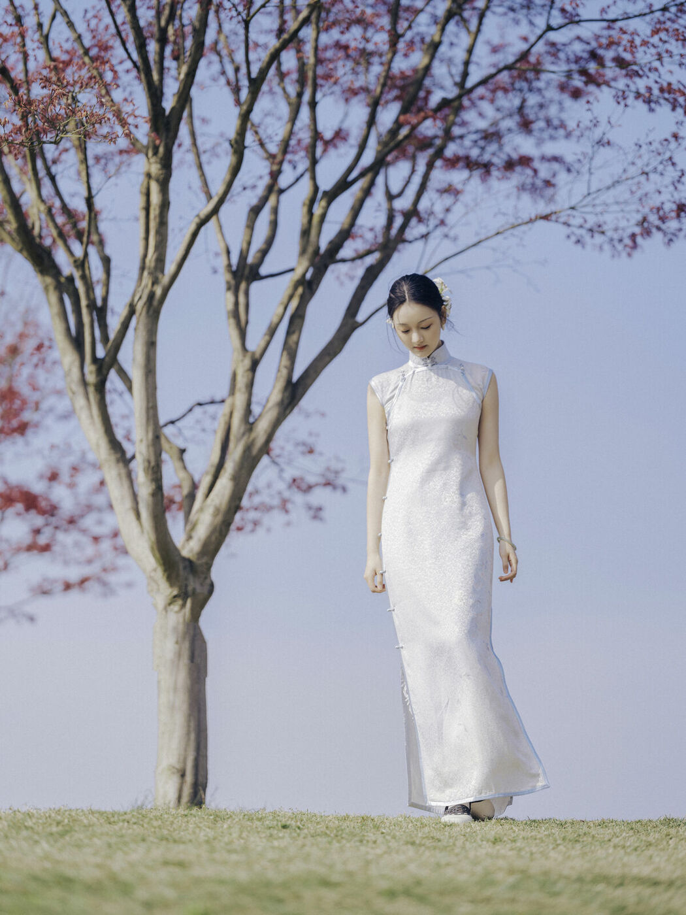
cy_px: 458
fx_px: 2299
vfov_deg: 22.5
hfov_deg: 17.0
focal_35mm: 87
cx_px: 343
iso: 100
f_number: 2.2
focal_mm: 110
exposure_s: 1/1600
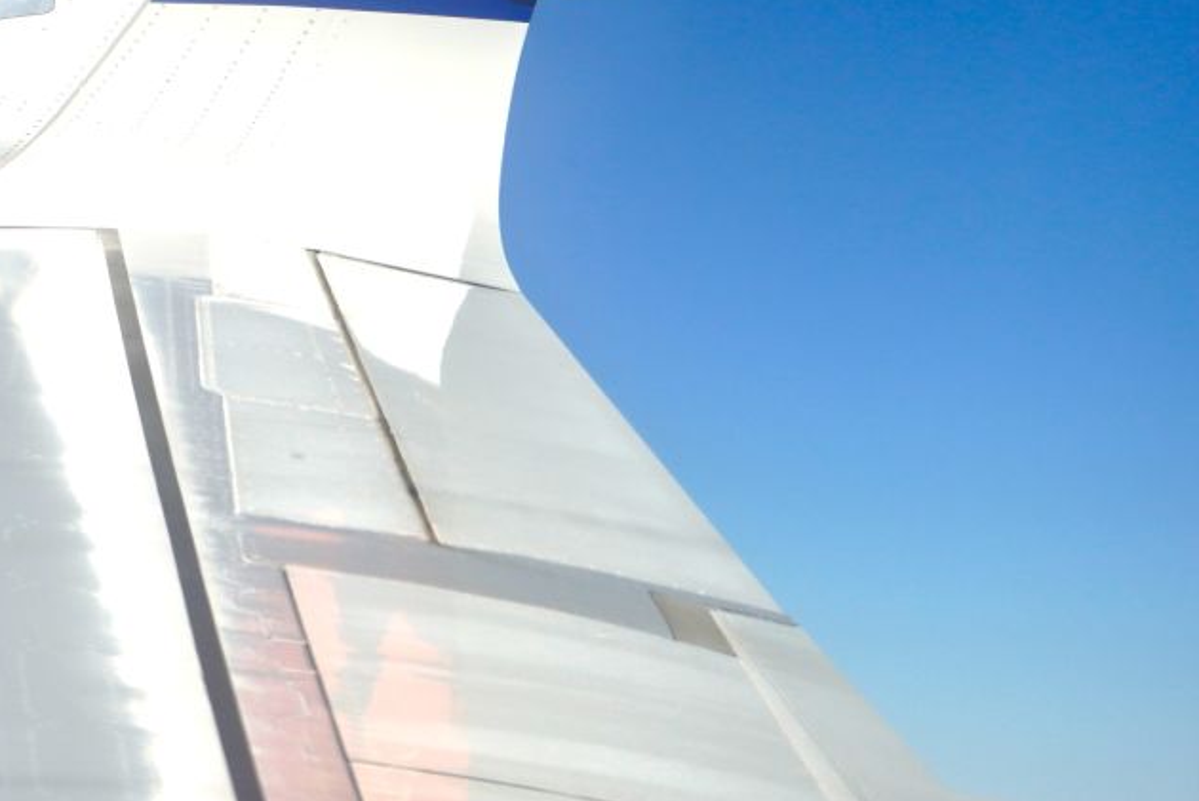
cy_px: -186
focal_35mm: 266
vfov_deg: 5.1
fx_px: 8870
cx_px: -110
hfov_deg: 7.7
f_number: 5.6
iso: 100
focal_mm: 69.9
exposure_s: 1/1000
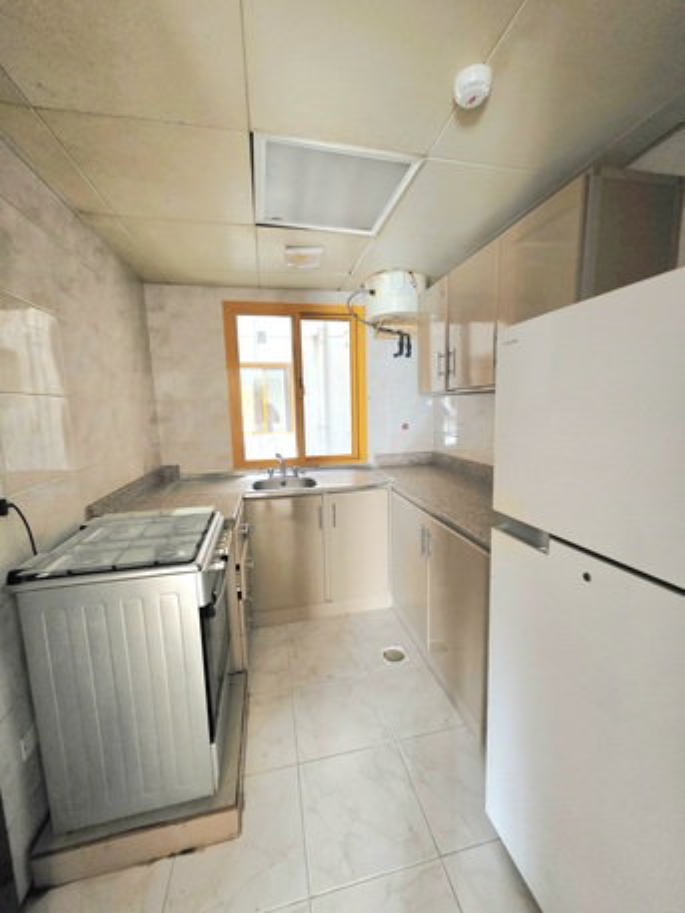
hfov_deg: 89.9
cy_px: 456
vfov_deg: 106.2
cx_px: 342
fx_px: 343
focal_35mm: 13
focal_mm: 2.2
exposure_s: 1/50.3
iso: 800
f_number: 1.9
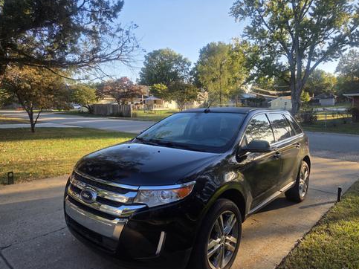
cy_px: 134
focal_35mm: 24
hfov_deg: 71.6
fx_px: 249
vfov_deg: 56.8
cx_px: 181
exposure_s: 1/1365
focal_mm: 5.4
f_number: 1.8
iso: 80
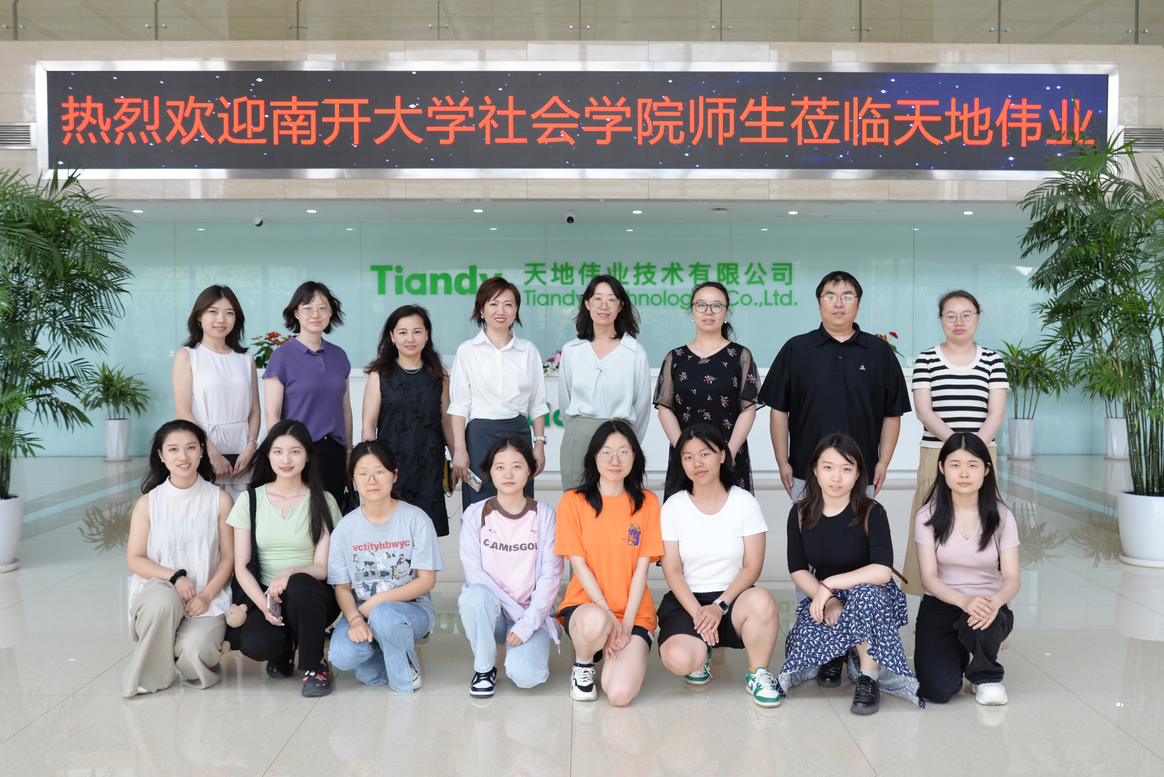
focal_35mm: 30
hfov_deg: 61.9
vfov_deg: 43.6
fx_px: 970
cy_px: 388
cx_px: 582
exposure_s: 1/100
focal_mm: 30
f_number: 5.6
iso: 400
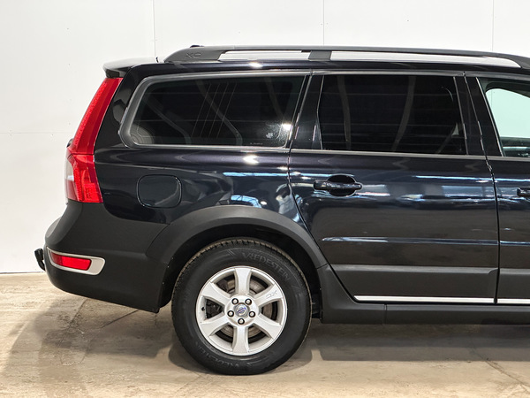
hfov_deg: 25.3
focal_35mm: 77
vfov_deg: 19.1
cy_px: 199
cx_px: 265
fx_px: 1179
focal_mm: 9
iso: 1000
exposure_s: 1/35
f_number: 2.8
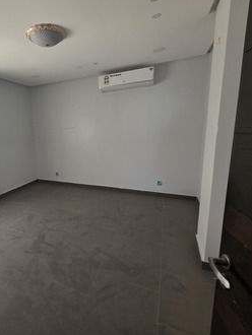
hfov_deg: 67.9
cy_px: 163
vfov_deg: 87.7
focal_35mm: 18
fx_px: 174
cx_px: 69
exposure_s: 1/50
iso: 200
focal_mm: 2.2
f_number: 1.9
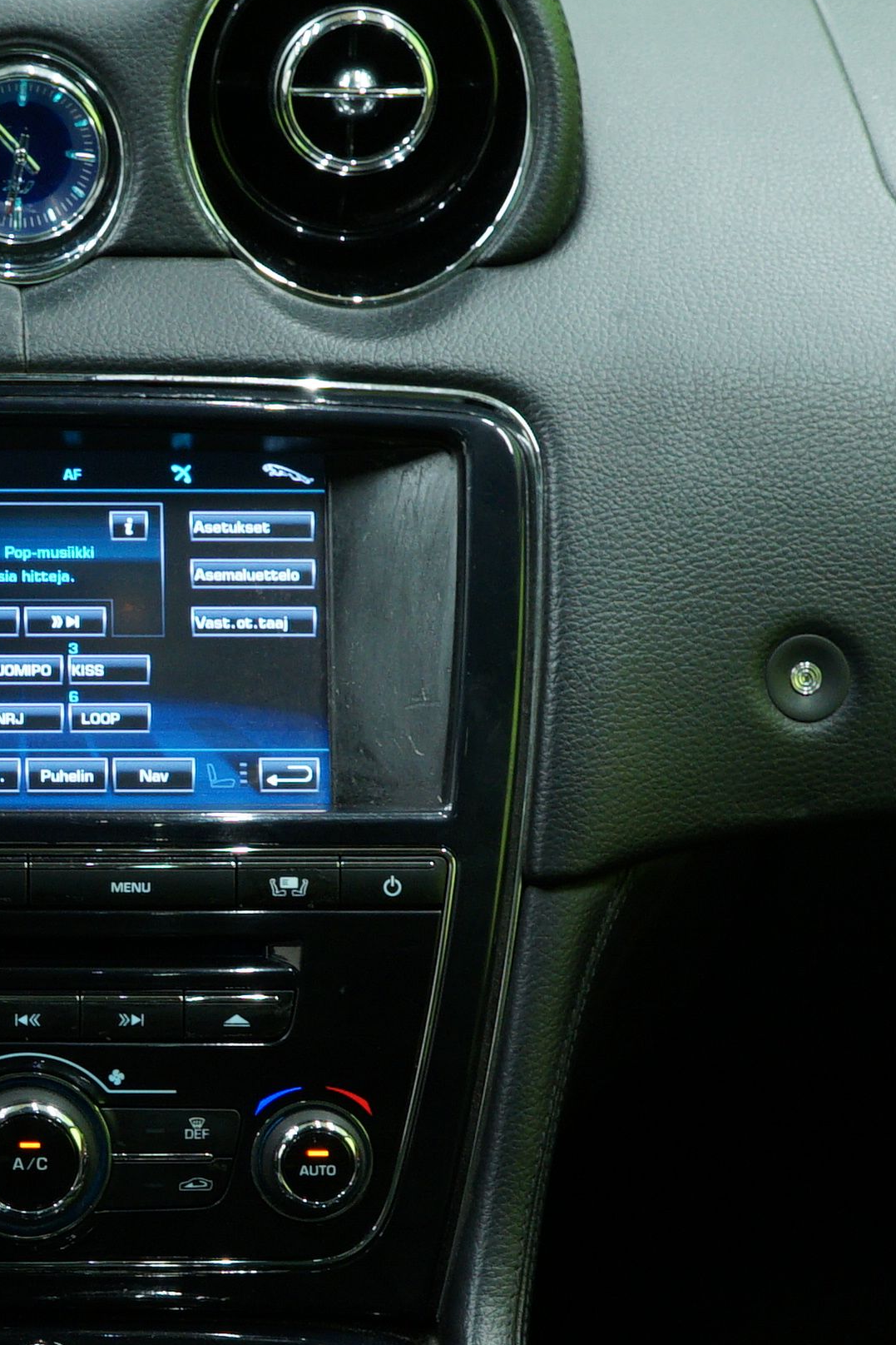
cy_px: 1080
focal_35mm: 104
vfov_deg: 19.4
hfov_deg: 13.0
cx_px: -54
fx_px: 3882
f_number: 5
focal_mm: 28
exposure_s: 1/20
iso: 640
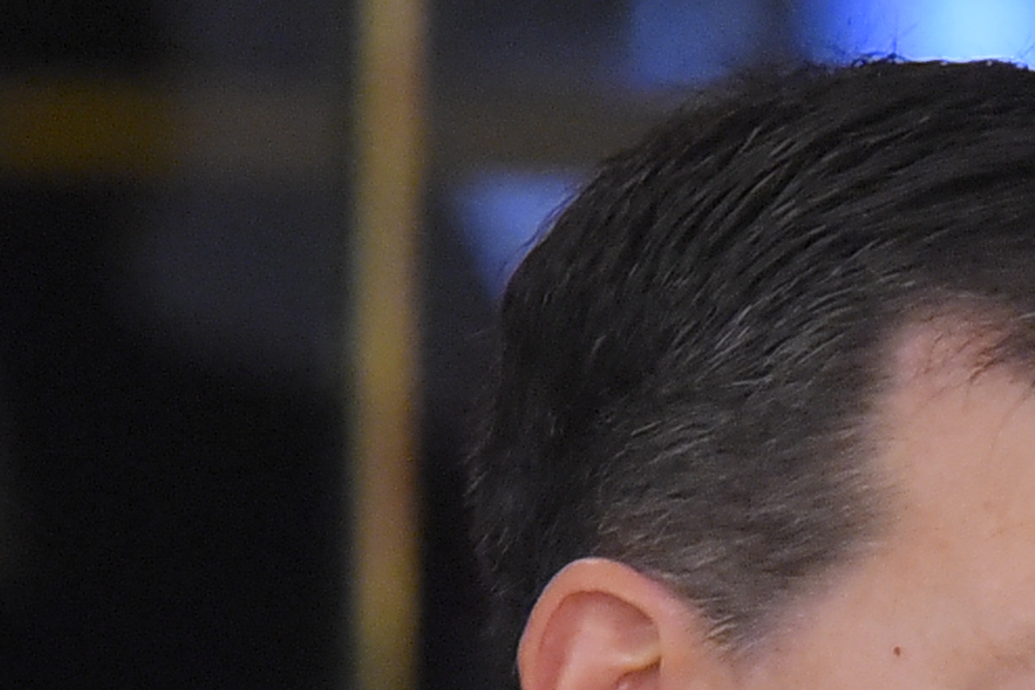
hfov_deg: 1.7
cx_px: 1374
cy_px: 1405
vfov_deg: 1.1
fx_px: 34965
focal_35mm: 1216
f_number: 2.8
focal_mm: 200
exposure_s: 1/125
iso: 8000
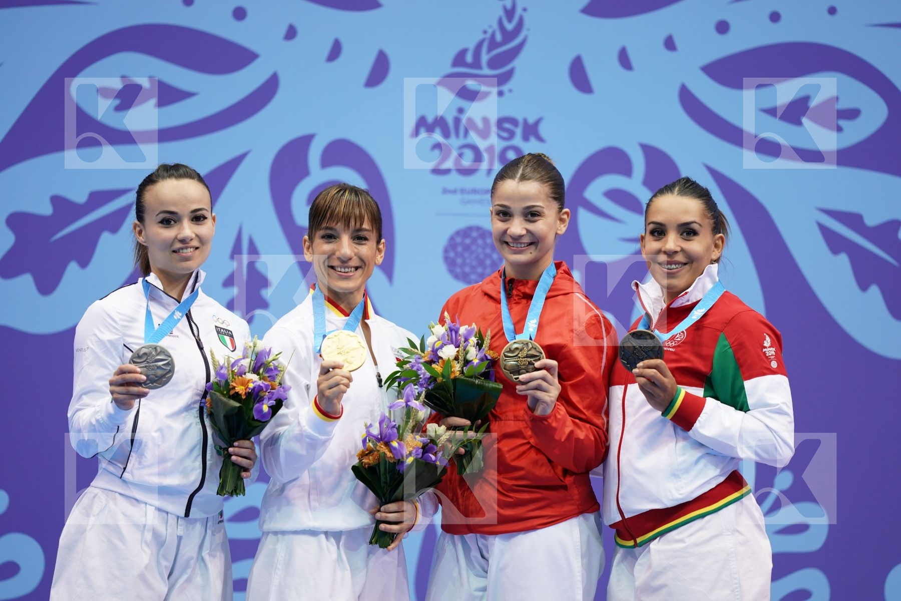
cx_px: 450
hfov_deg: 5.2
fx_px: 10010
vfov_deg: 3.4
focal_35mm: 400
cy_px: 300
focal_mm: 400
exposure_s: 1/500
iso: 800
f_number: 2.8
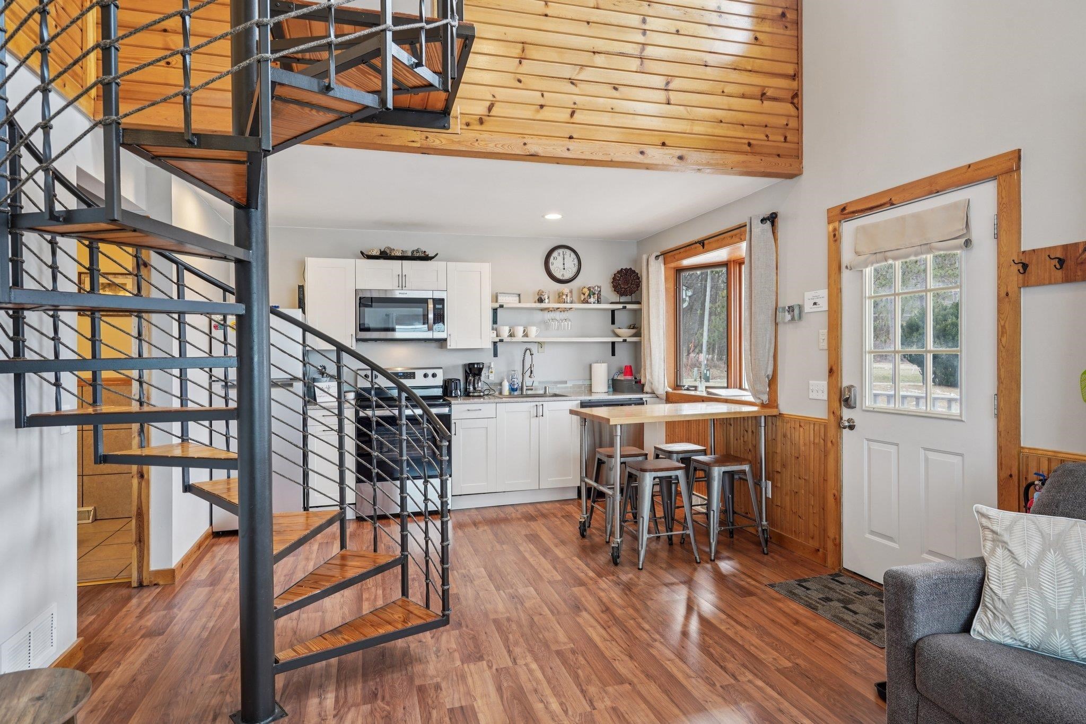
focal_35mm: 19
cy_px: 362
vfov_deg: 64.5
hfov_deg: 86.9
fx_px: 573
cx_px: 543
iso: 320
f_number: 8
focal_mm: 19
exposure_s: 1/15
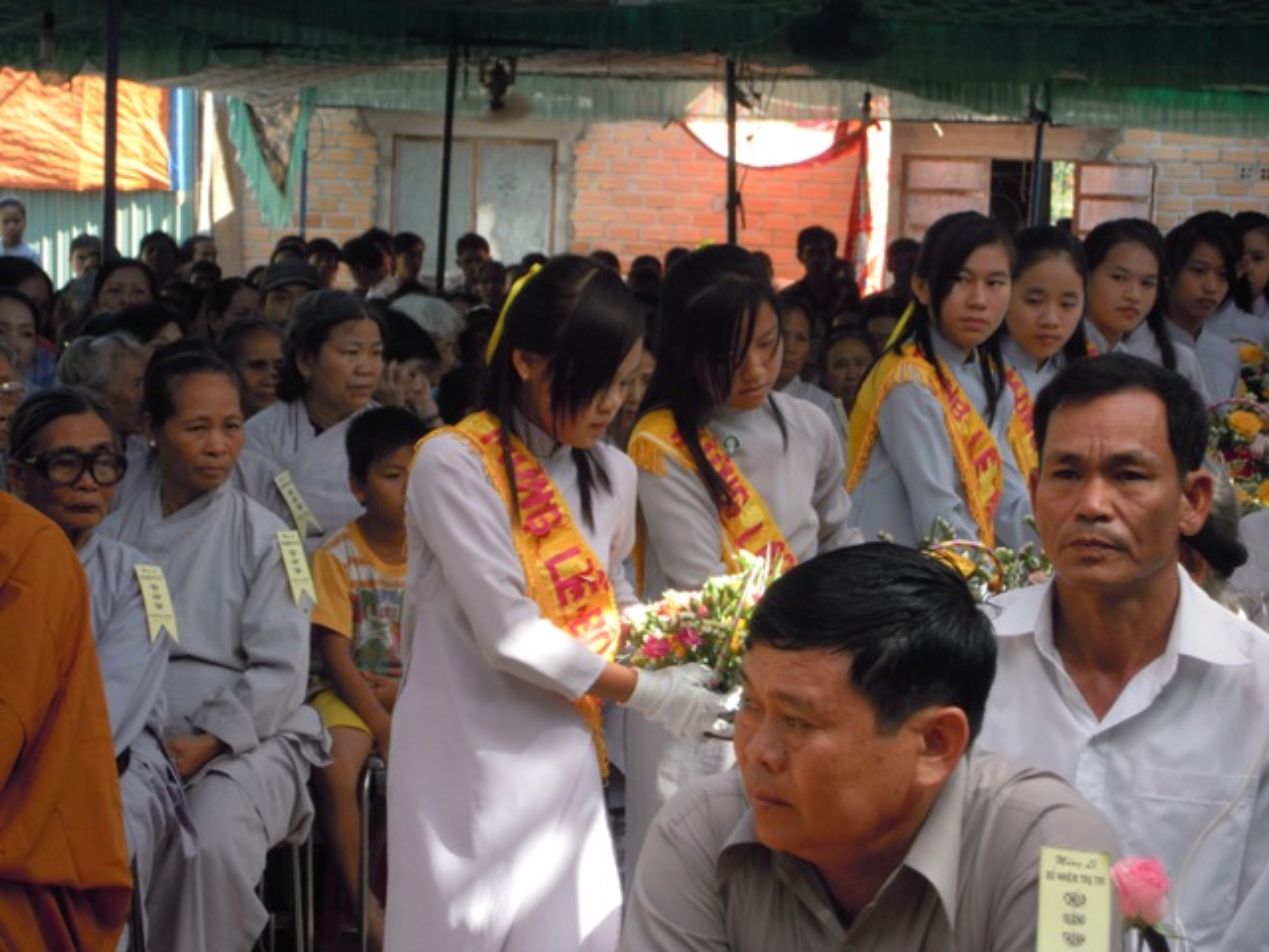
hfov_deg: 15.6
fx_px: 4619
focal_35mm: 126
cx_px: 634
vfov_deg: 11.8
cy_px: 476
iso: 250
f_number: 6.2
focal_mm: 22.6
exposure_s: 1/100
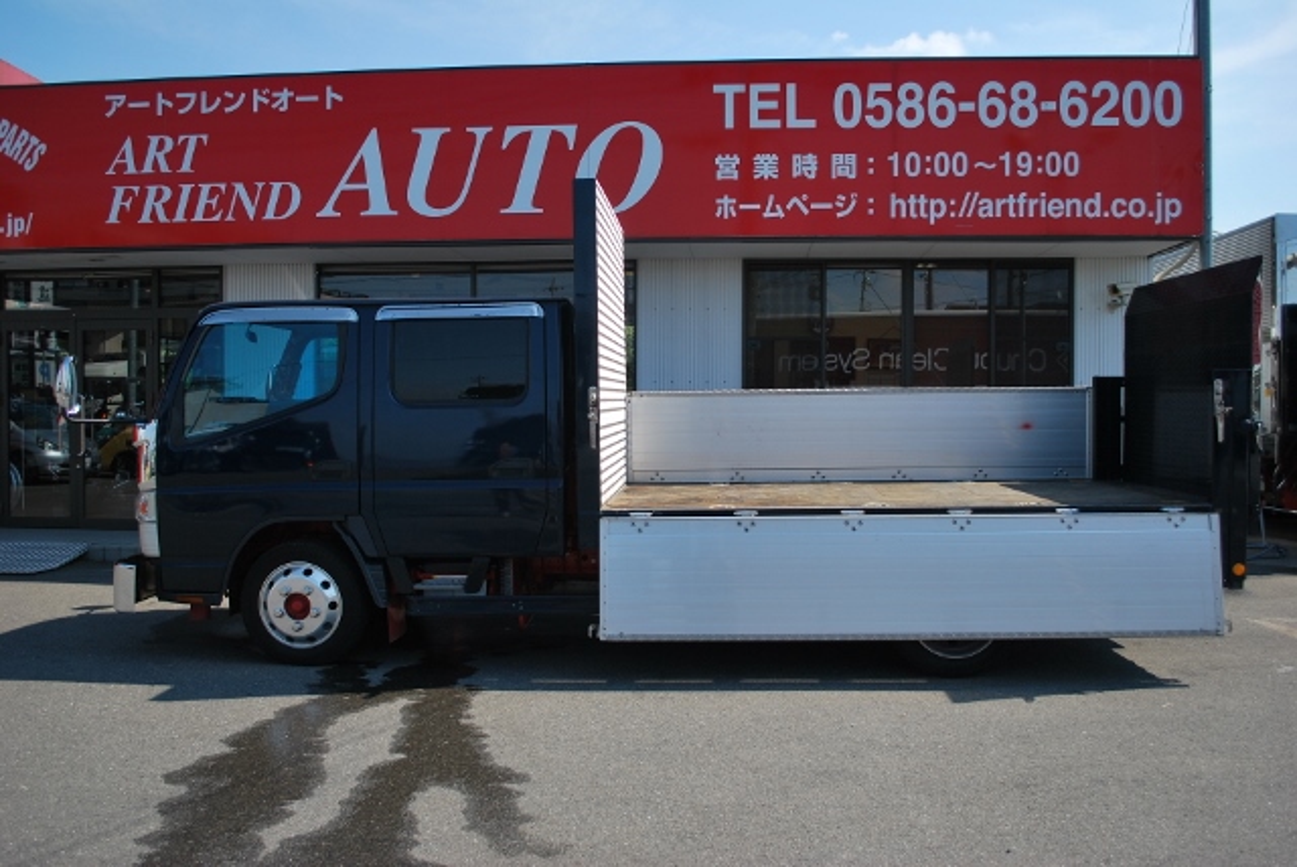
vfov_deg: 43.7
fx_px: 1082
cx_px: 648
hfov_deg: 61.9
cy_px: 434
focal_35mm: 30
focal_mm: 20
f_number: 4
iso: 125
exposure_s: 1/1000
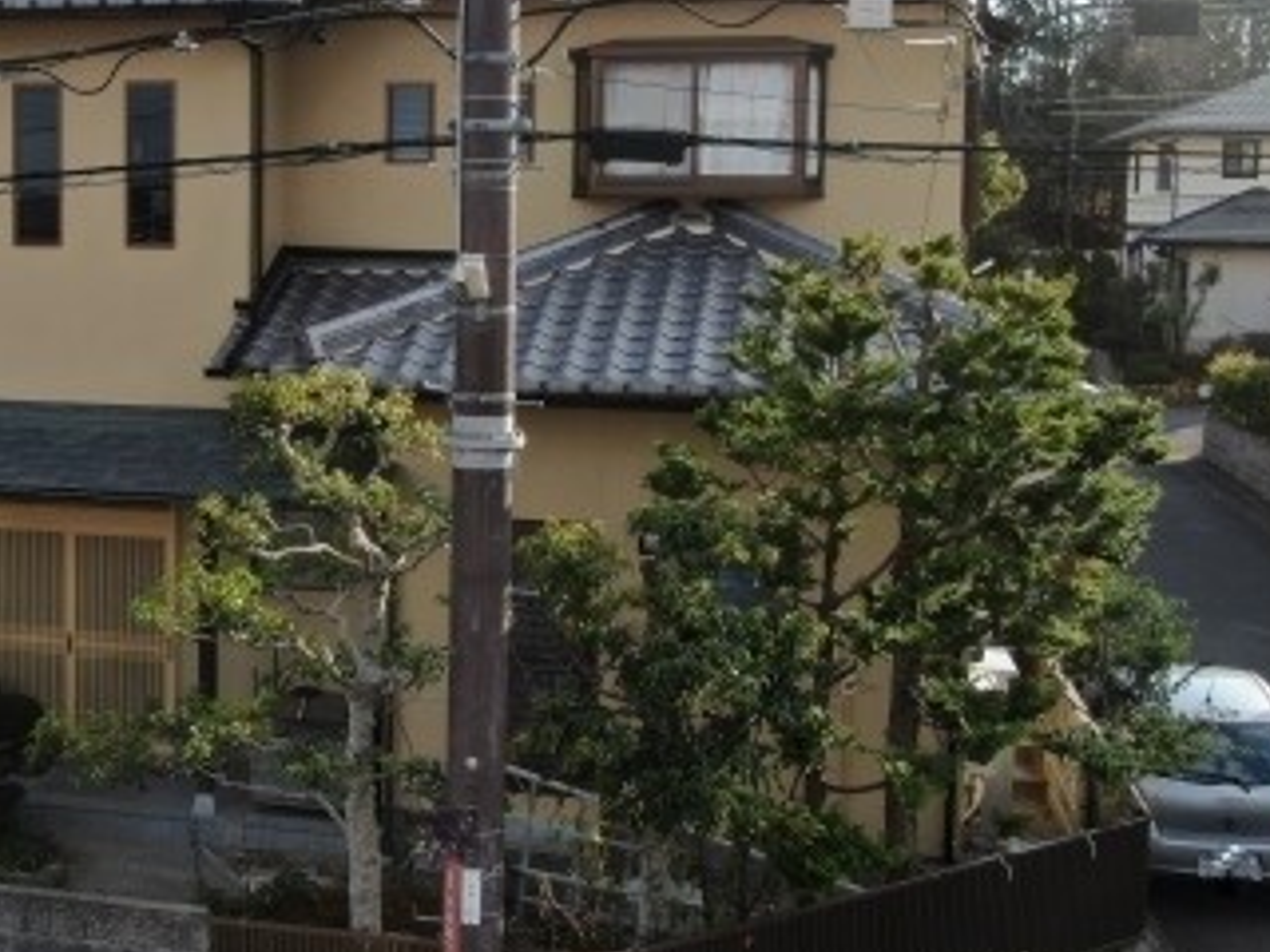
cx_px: 325
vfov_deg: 27.9
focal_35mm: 52
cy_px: 357
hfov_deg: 36.0
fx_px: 1908
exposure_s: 1/500
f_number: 3.1
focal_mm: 5.45
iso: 100
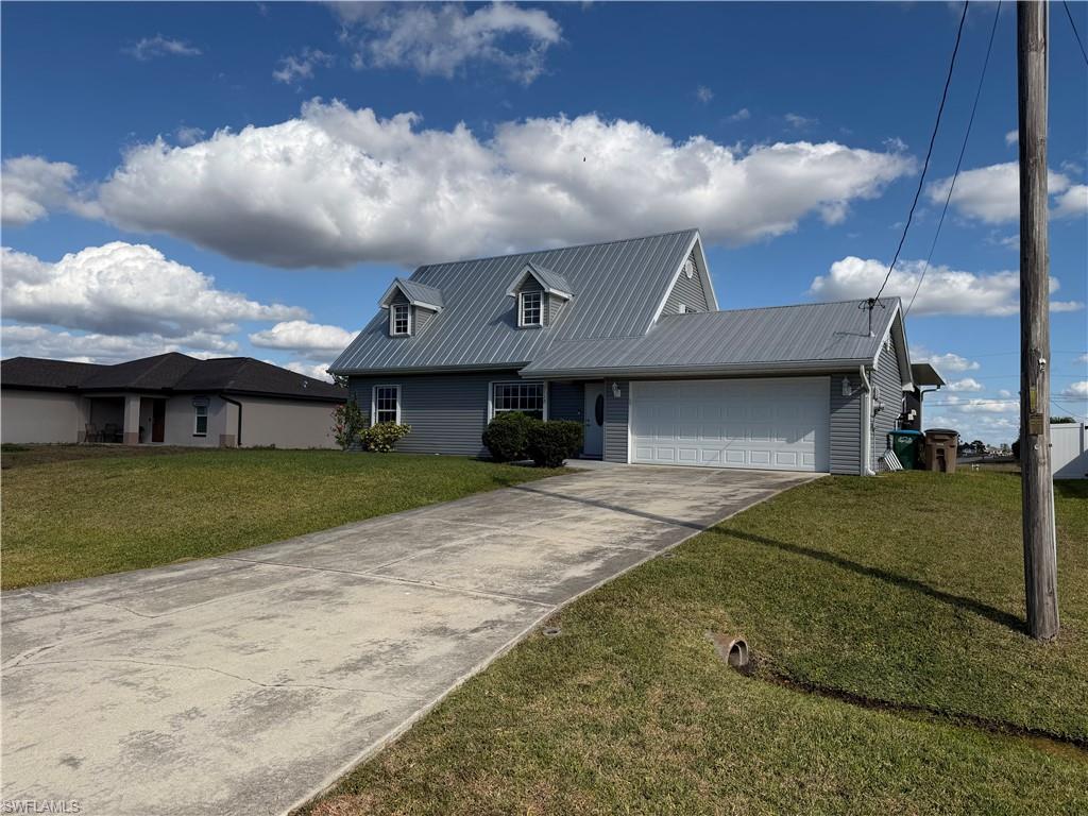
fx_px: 754
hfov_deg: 71.6
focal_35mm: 24
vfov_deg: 56.8
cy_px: 408
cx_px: 544
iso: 80
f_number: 1.78
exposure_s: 1/9091
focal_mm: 6.76
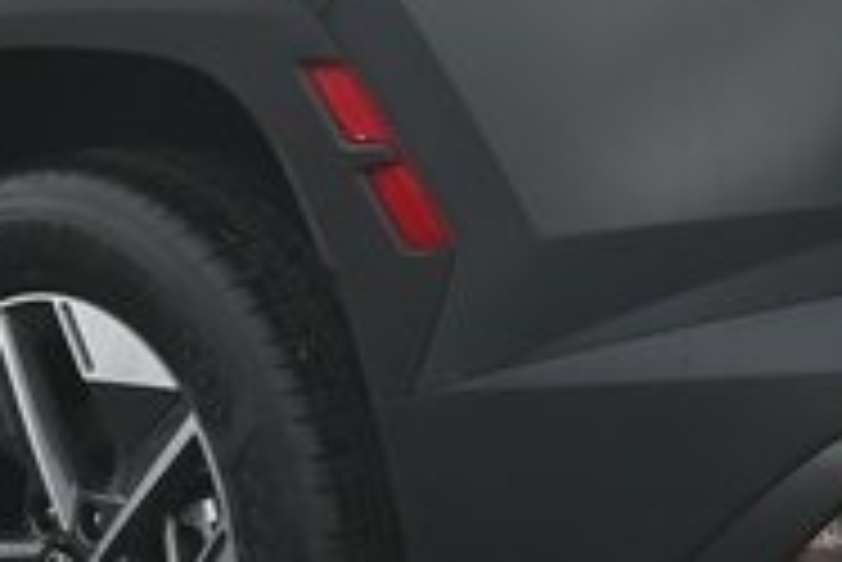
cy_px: 29
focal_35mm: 173
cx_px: 329
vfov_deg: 7.9
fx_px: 4043
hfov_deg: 11.9
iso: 125
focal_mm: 21
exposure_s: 1/250
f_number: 5.6
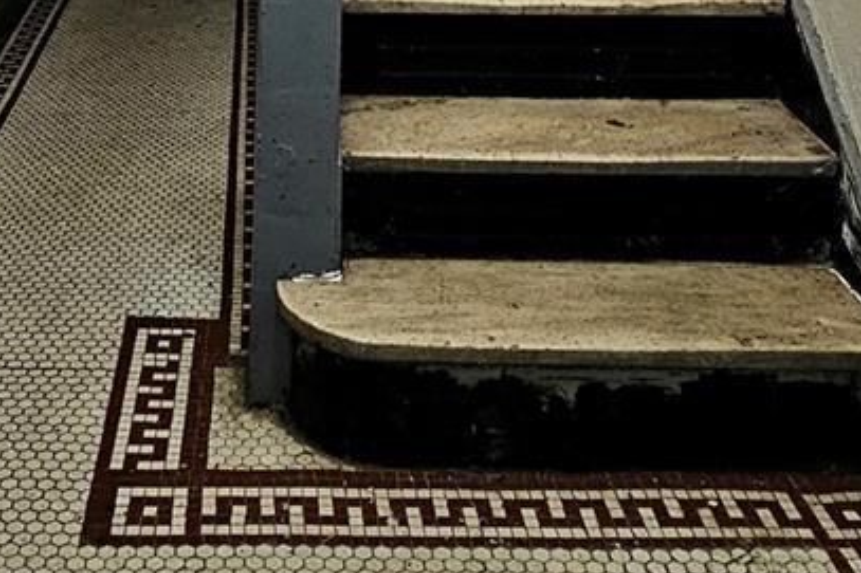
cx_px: 275
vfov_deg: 21.2
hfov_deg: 38.4
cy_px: -340
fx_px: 1219
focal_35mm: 51
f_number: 2.2
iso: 320
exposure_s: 1/60.2
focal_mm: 2.2
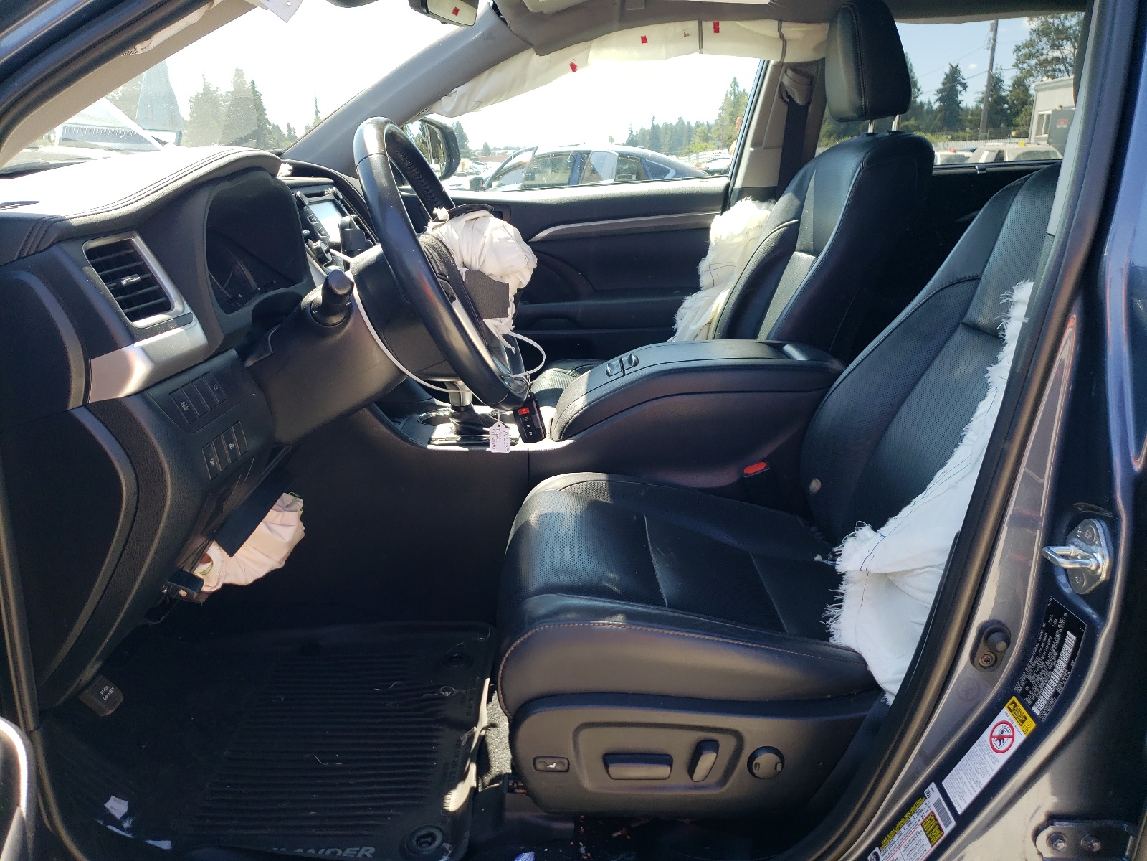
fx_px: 862
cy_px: 430
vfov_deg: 53.1
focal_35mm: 26
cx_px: 574
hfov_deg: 67.3
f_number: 1.5
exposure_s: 1/370
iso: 50
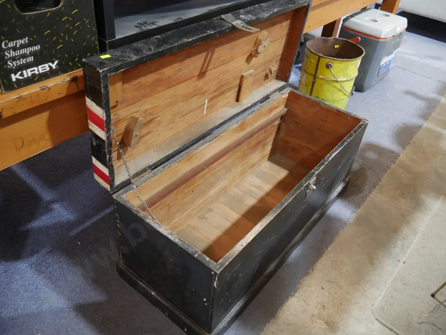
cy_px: 168
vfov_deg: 49.8
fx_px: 361
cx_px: 223
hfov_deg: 63.4
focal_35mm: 28
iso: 1000
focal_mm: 14
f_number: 3.5
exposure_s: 1/60
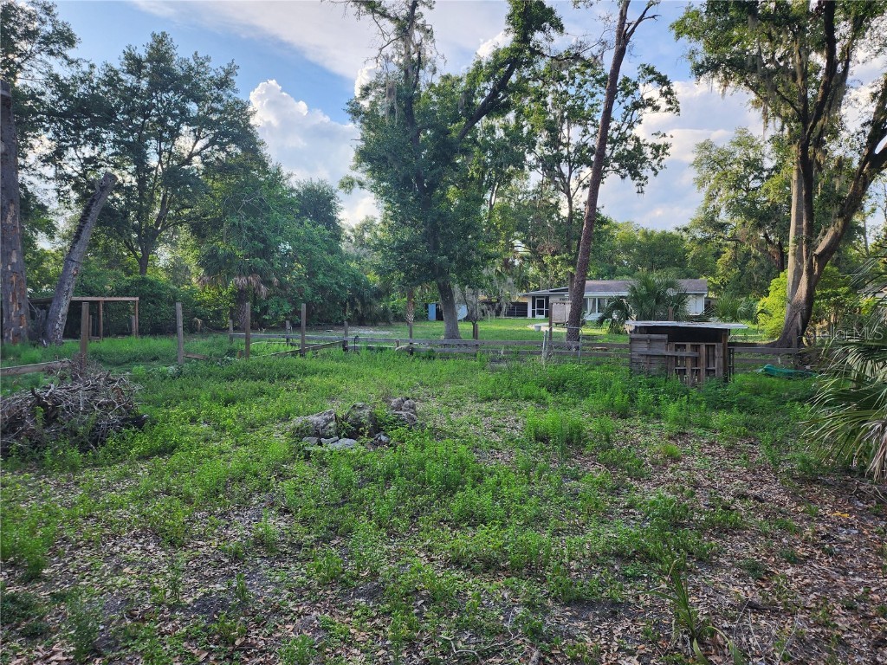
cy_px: 332
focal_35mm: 23
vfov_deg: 58.9
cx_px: 444
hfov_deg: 73.9
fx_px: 589
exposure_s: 1/237
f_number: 1.8
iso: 12
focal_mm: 6.4
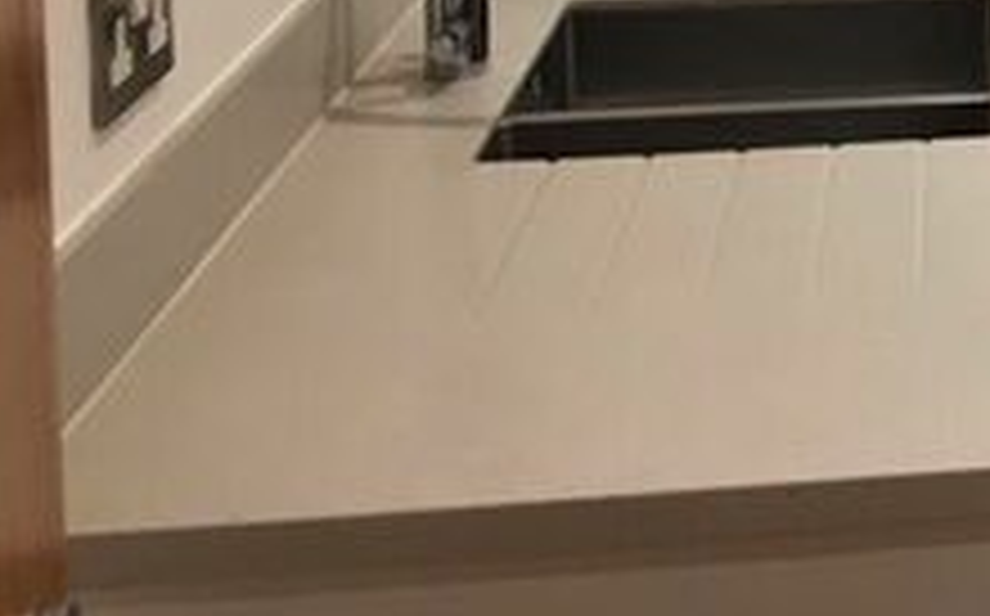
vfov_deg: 12.5
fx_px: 2641
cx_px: 1498
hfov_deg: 18.7
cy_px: -357
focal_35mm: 98
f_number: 2.2
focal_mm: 4.15
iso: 64
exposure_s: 1/33
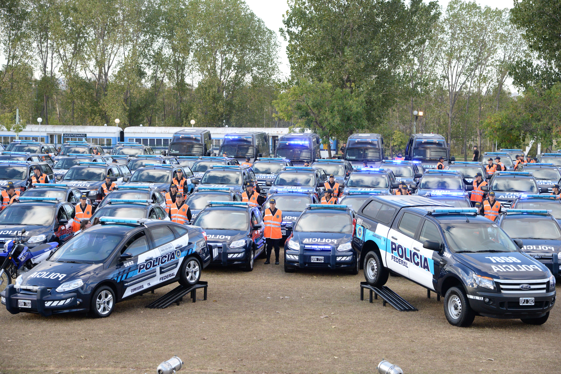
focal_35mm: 85
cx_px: 280
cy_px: 187
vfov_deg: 16.1
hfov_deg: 23.9
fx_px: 1325
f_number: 7.1
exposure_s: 1/800
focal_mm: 85
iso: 2500
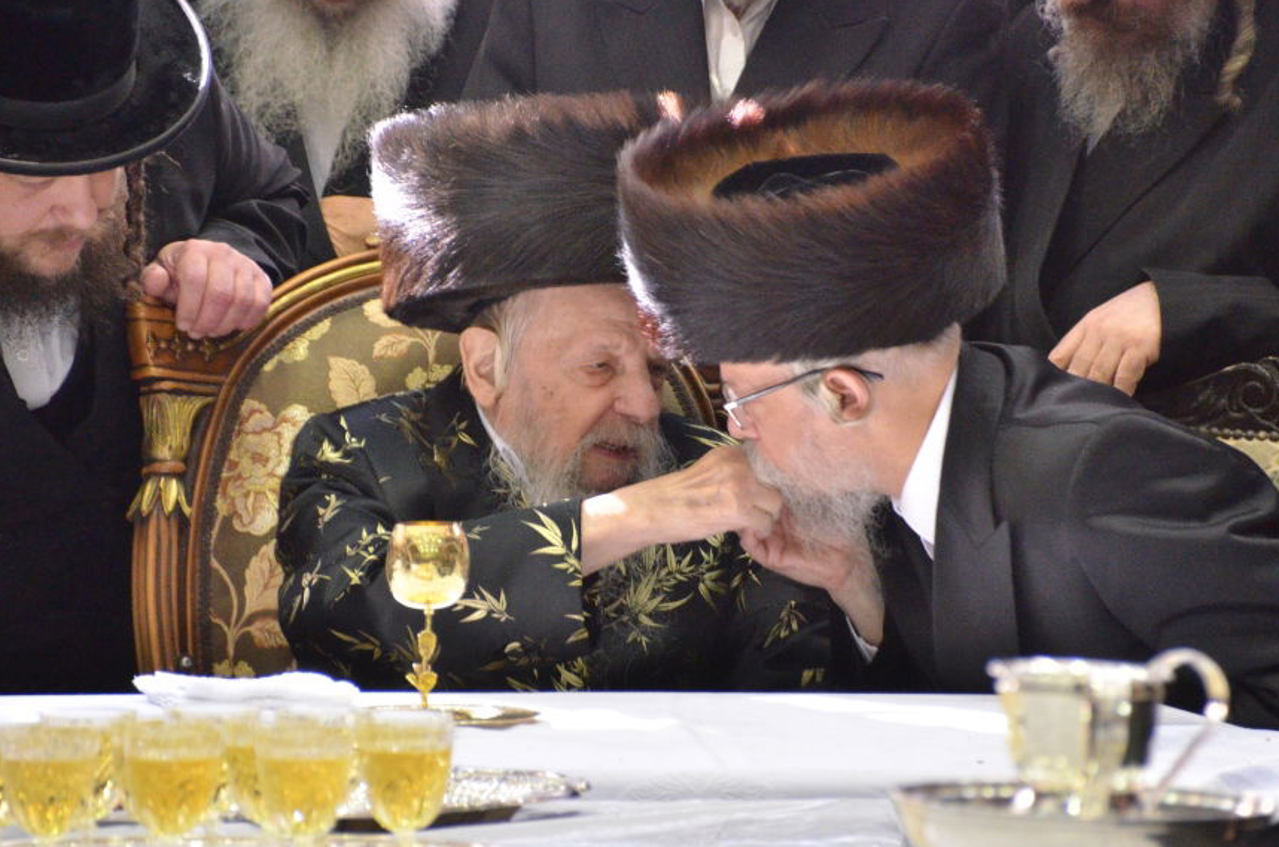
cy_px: 390
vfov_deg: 2.9
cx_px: 670
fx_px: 16487
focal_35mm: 465
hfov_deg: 4.4
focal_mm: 260
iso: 3200
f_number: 5.6
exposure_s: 1/125
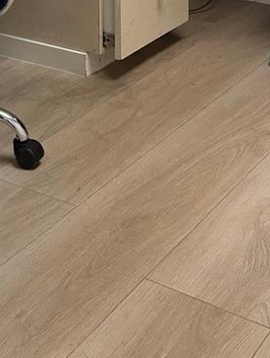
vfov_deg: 20.4
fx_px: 872
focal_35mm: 84
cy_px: -160
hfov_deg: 17.4
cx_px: 35
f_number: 1.5
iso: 100
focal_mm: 5.7
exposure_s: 1/120
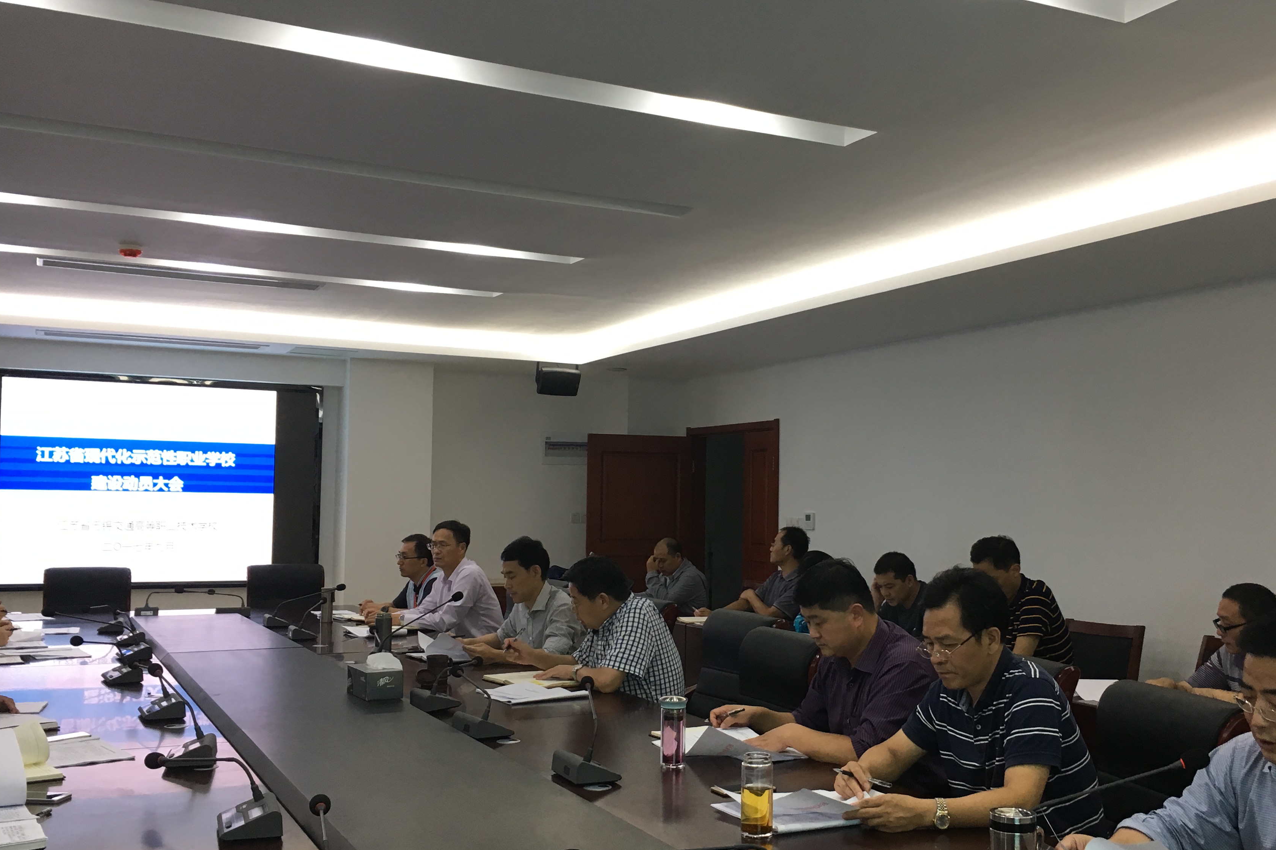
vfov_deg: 36.8
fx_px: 1276
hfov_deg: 53.0
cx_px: 727
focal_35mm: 36
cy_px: 465
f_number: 2.2
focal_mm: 4.15
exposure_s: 1/33
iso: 40
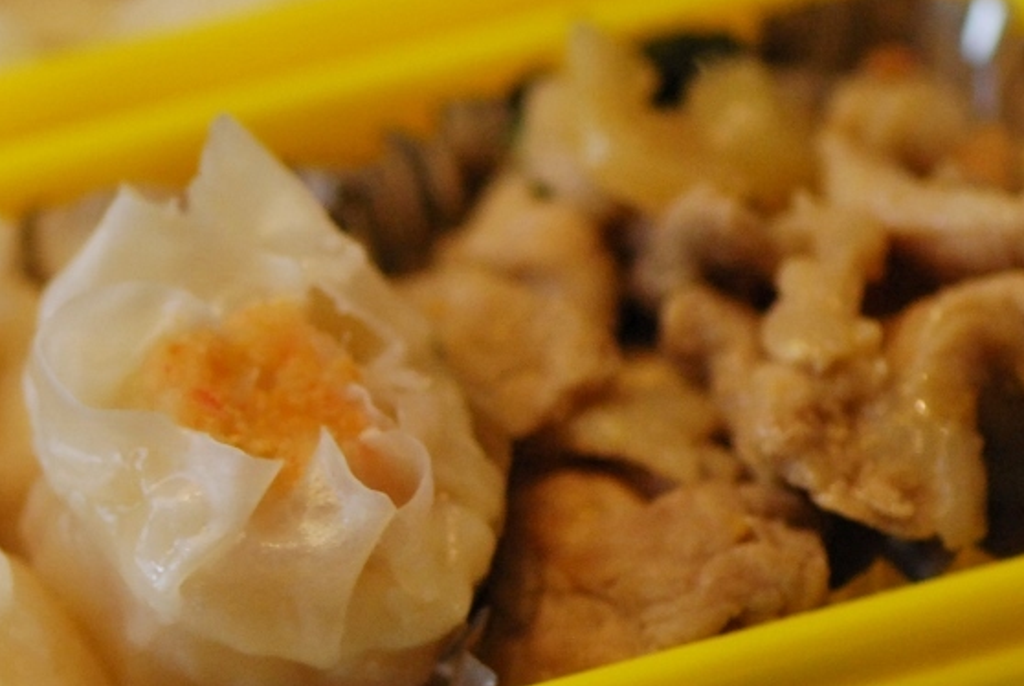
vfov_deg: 3.8
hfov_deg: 5.7
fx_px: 10289
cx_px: -103
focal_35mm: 361
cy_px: 272
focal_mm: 105
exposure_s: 1/200
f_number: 3.5
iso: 800
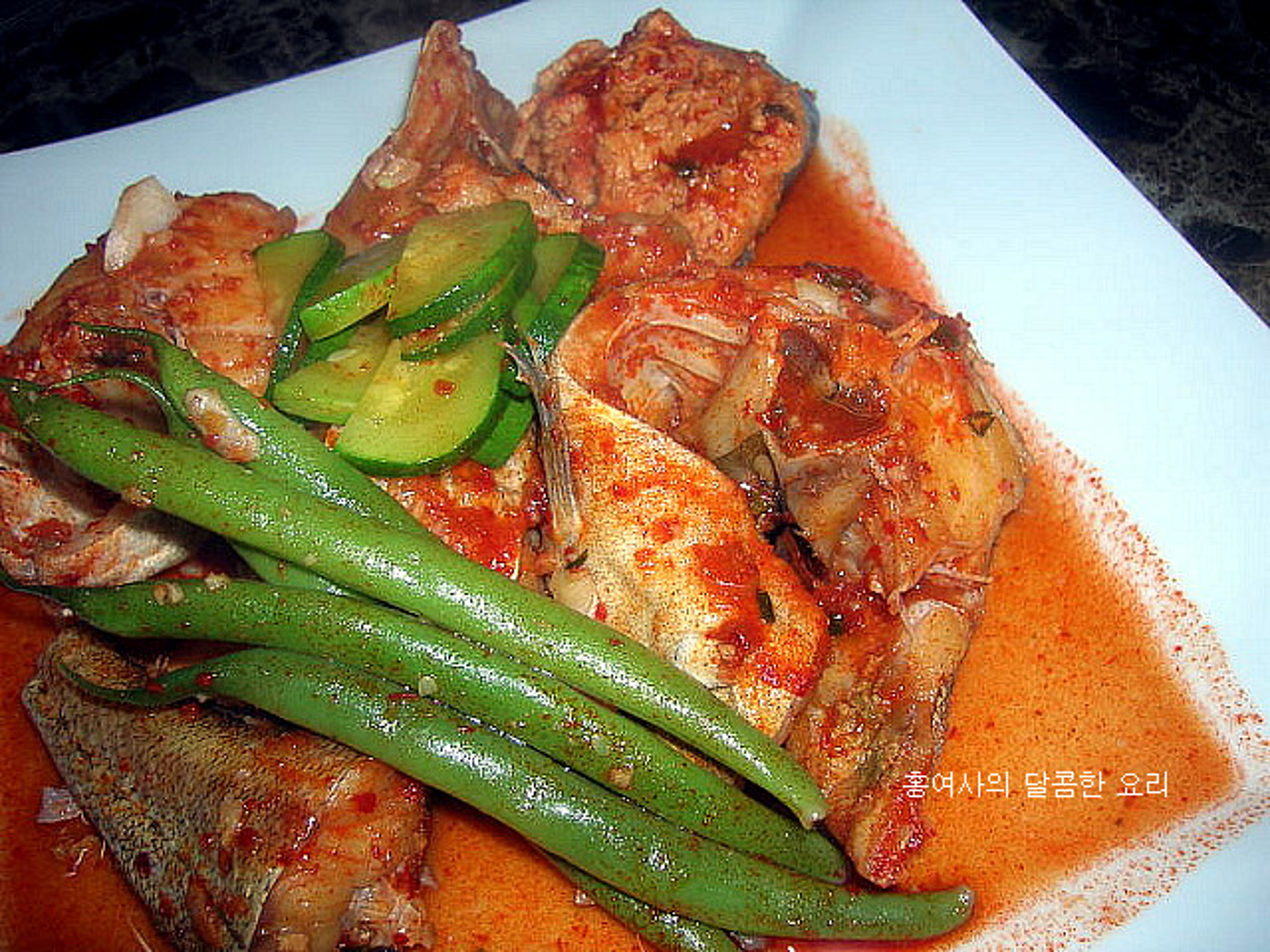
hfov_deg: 54.0
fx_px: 1247
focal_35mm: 34
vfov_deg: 41.8
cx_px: 635
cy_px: 476
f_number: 2.9
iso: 50
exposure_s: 1/60.1
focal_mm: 5.7
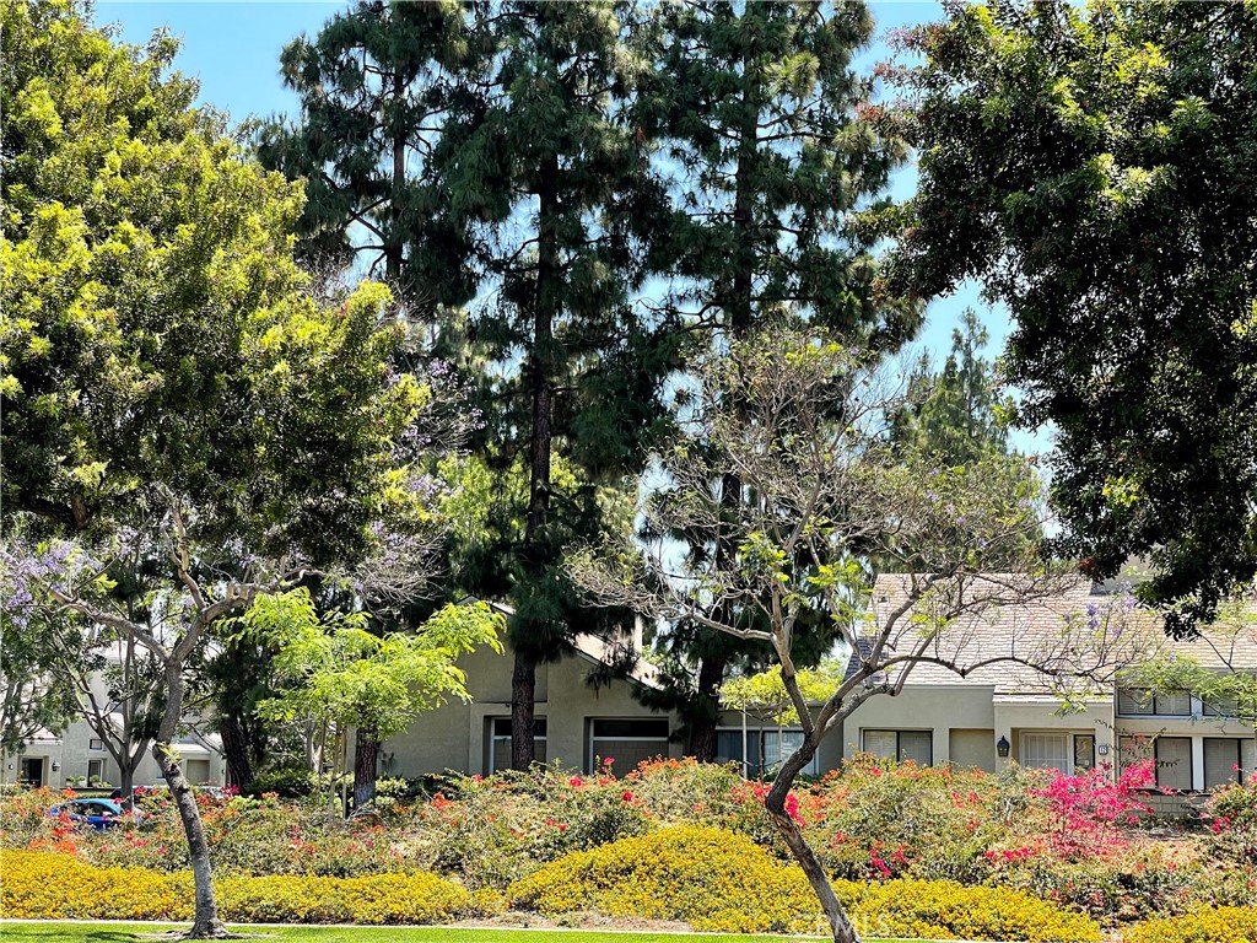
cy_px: 472
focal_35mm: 64
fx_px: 2324
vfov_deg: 22.9
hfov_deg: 30.3
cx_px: 628
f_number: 2.2
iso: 20
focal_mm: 7.5
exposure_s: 1/399
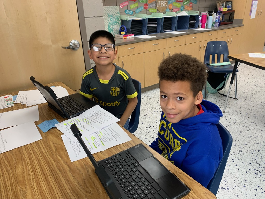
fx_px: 199
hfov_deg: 67.3
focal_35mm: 26
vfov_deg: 53.1
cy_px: 100
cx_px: 132
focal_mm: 4.25
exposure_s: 1/60
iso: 64
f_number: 1.8
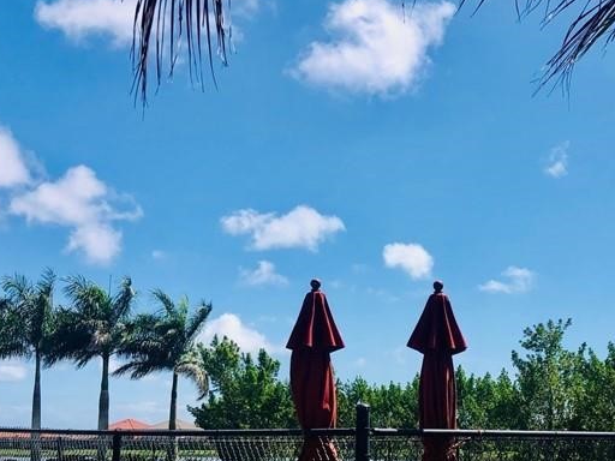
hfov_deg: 33.9
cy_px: 352
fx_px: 995
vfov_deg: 25.8
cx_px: 424
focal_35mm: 56
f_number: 1.8
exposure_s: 1/2857
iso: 25
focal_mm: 3.99
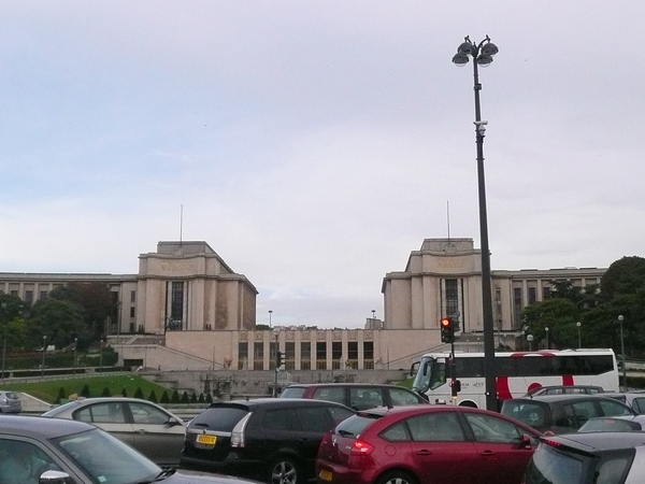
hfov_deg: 42.1
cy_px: 242
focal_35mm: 45
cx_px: 322
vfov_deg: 32.2
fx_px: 838
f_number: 8
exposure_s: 1/320
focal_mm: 4.9
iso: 400
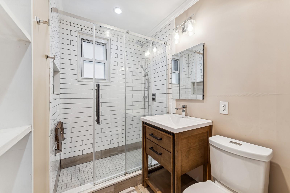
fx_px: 113
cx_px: 145
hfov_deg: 104.3
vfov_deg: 81.2
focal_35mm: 14
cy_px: 96
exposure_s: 1/2
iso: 100
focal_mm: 14
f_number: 11
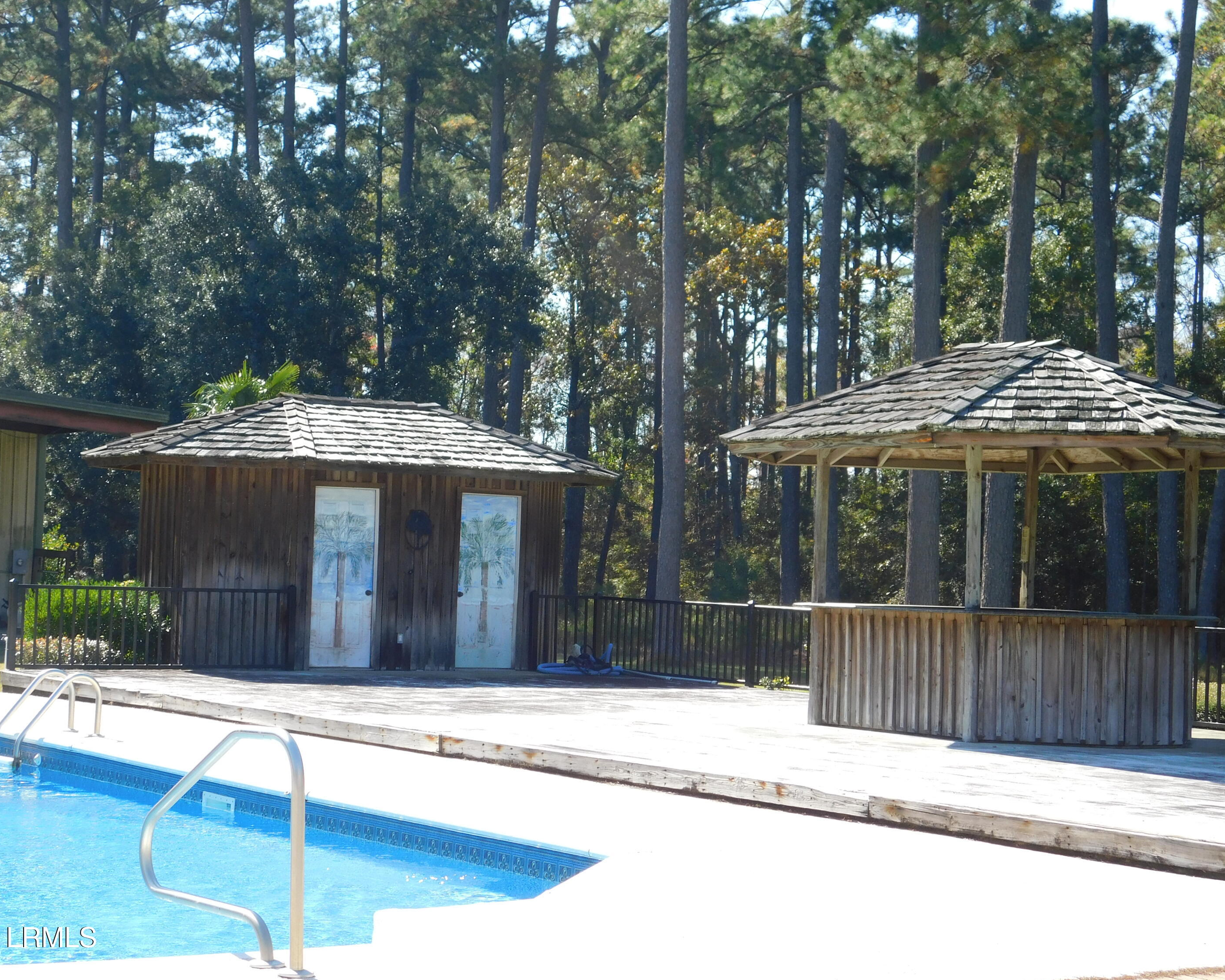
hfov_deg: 27.5
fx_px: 2502
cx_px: 570
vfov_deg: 22.2
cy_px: 491
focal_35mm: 69
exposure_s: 1/320
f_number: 4.2
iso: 125
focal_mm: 11.7
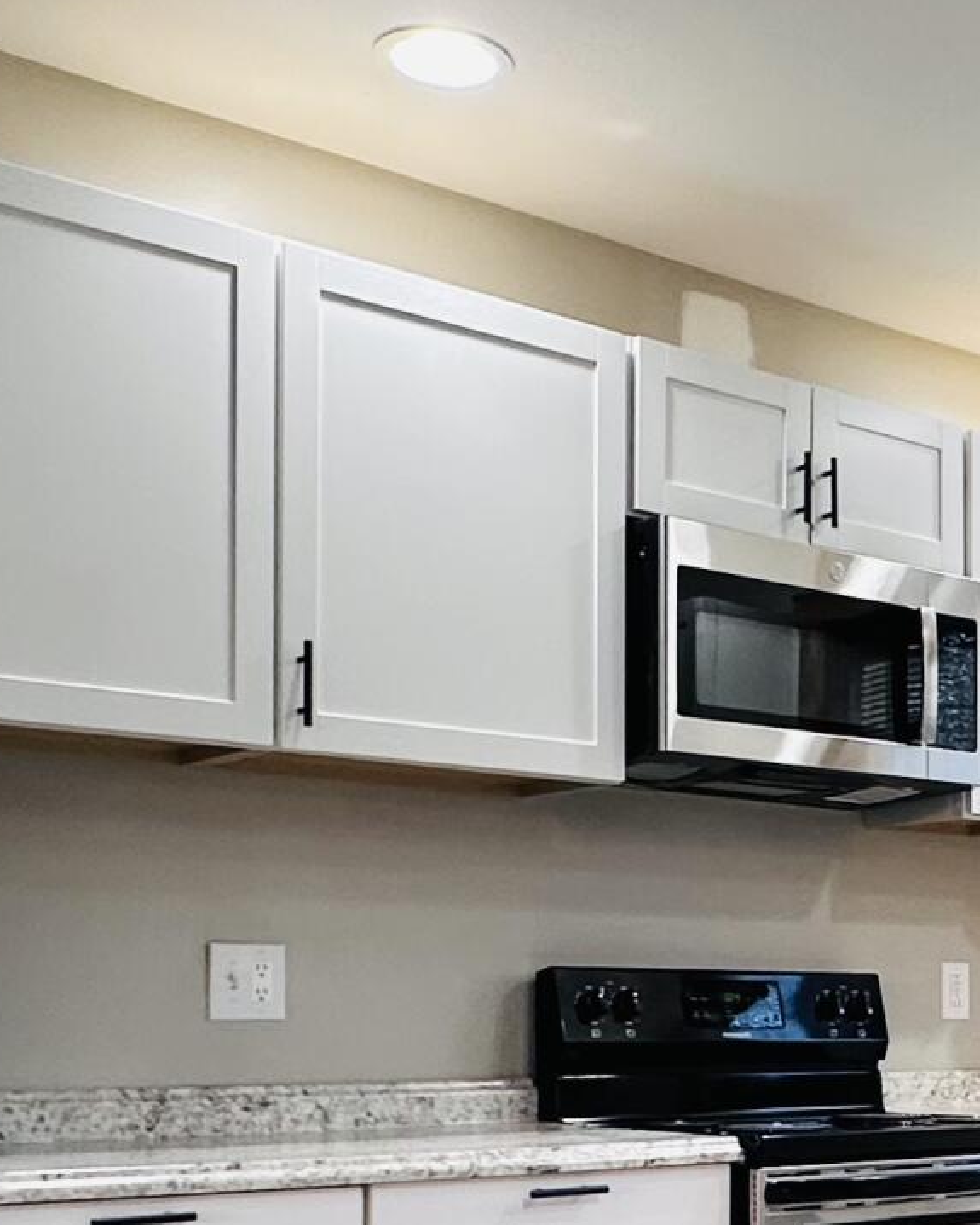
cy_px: 1000
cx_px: 1004
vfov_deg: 32.0
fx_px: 2067
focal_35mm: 57
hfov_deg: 25.2
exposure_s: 1/60
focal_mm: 2.22
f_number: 2.2
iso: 160
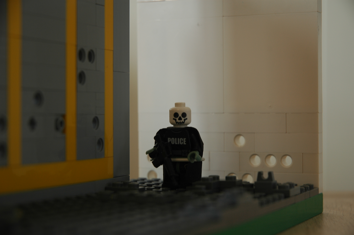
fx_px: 1032
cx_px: 177
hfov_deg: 19.5
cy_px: 118
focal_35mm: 105
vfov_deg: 13.0
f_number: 4.5
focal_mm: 70
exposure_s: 1/40
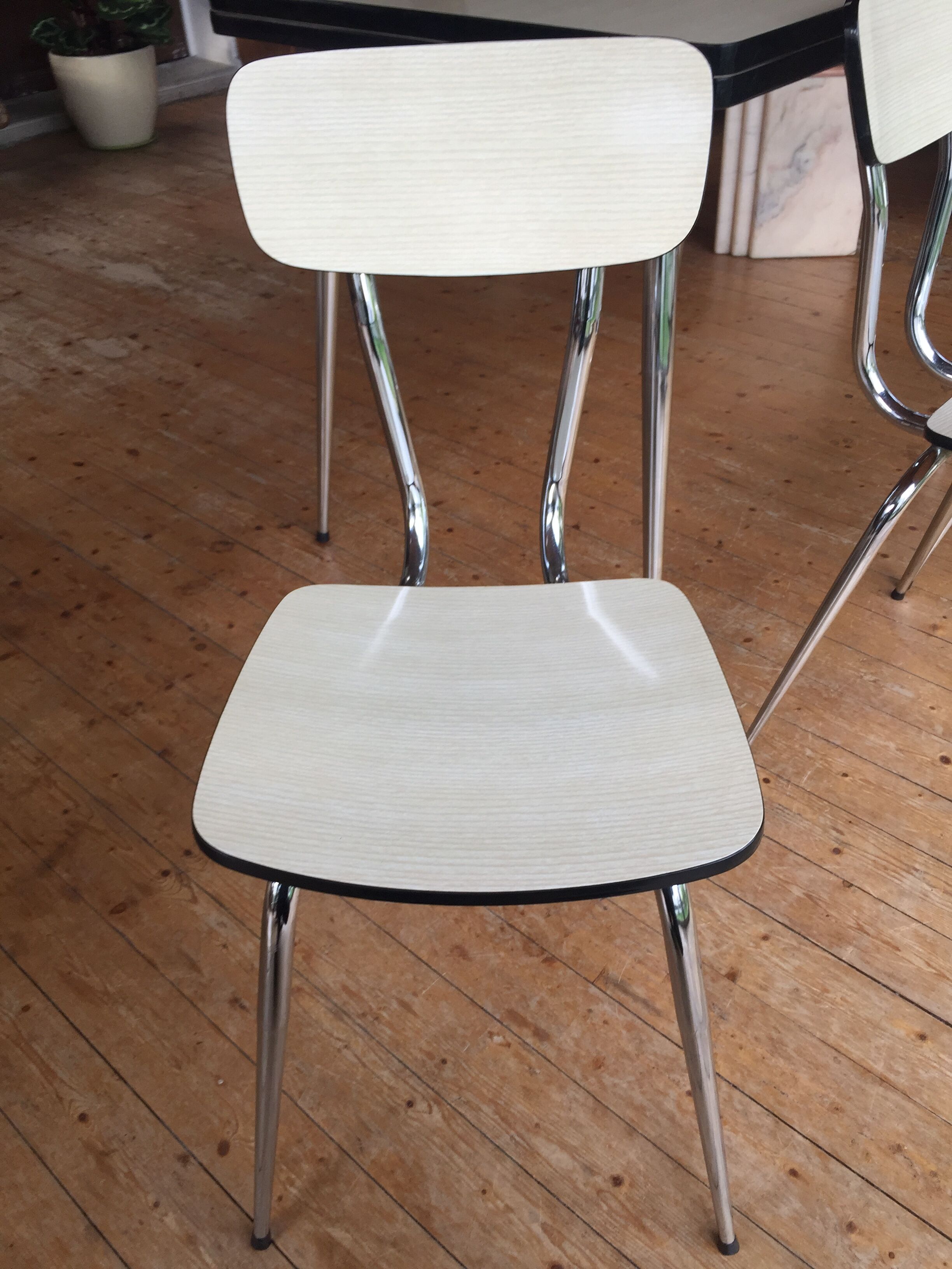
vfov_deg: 61.7
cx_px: 476
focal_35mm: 29
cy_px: 634
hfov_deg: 48.2
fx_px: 1063
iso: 32
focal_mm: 4.15
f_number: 2.2
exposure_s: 1/100
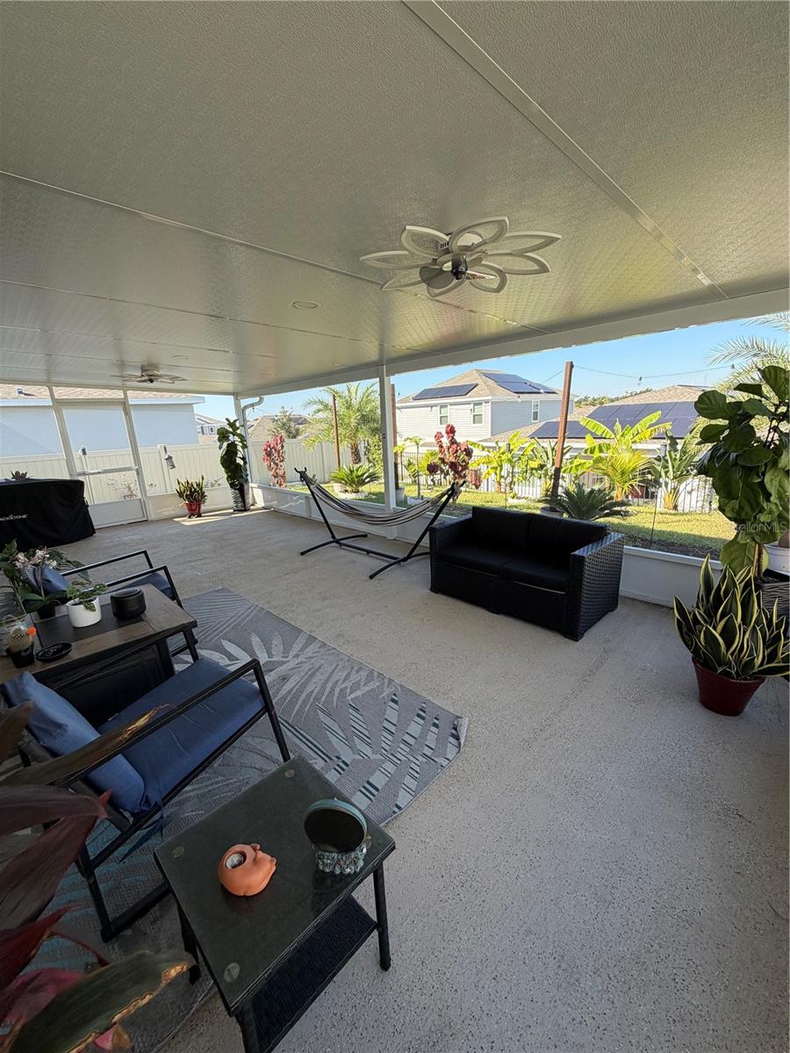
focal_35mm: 14
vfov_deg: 102.1
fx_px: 426
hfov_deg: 85.7
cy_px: 526
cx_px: 395
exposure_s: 1/166
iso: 50
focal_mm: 2.22
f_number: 2.2
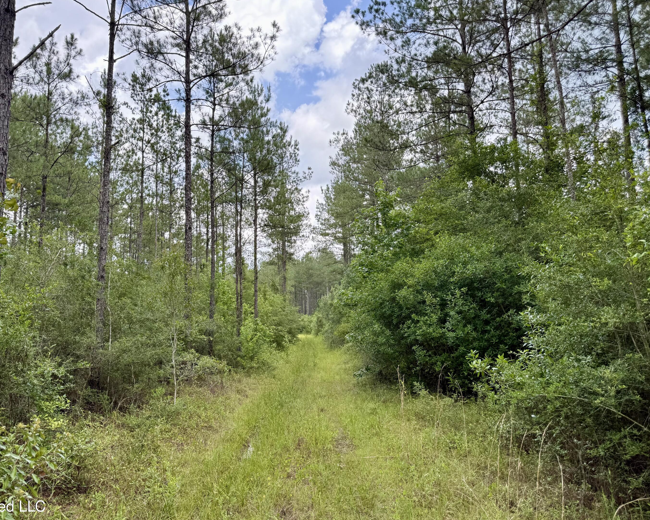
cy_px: 260
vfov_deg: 54.9
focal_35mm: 26
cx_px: 295
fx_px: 500
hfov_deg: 65.9
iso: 80
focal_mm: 6.76
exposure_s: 1/735
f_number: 1.78
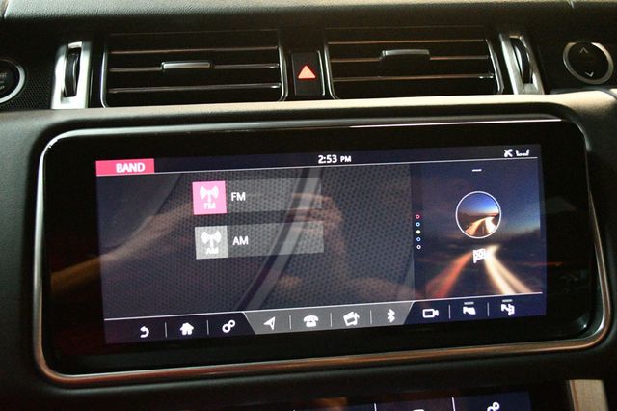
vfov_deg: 36.8
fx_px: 617
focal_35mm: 36
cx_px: 308
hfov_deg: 53.2
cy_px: 206
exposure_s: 1/60
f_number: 4
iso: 10000
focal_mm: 24
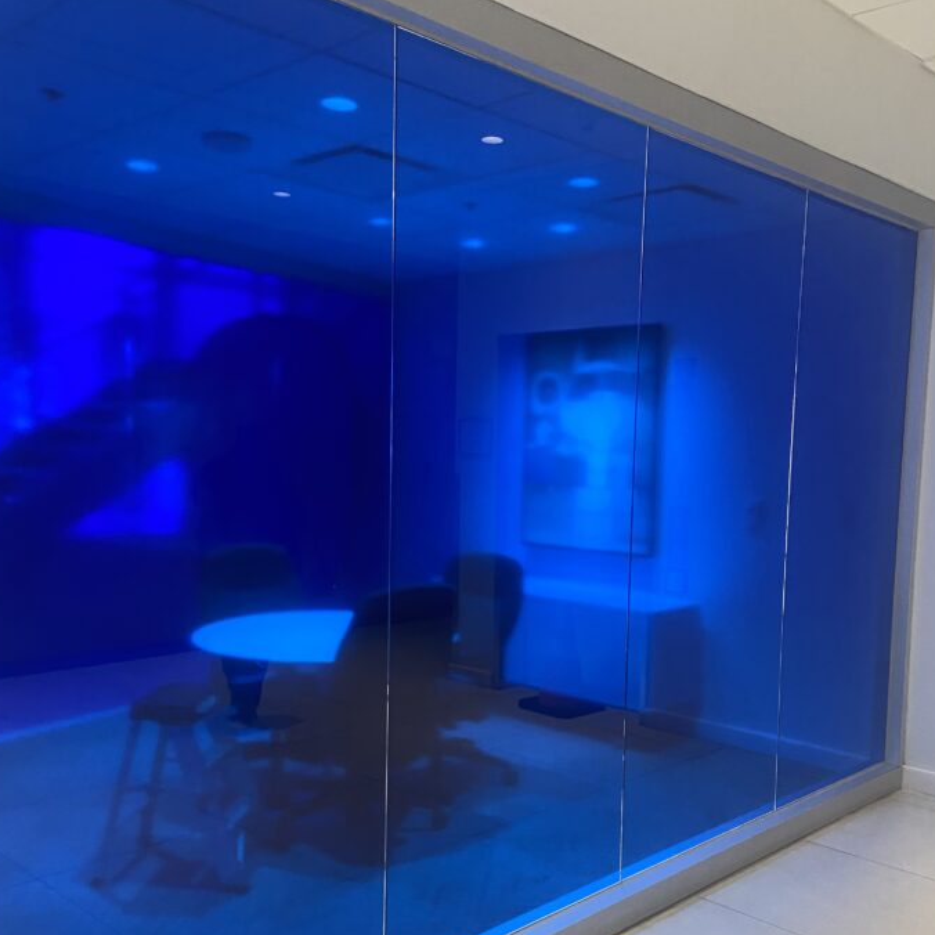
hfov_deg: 48.4
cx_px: 477
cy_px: 556
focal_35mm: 34
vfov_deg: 48.2
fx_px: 1039
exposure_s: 1/60
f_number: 1.8
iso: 400
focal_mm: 4.25
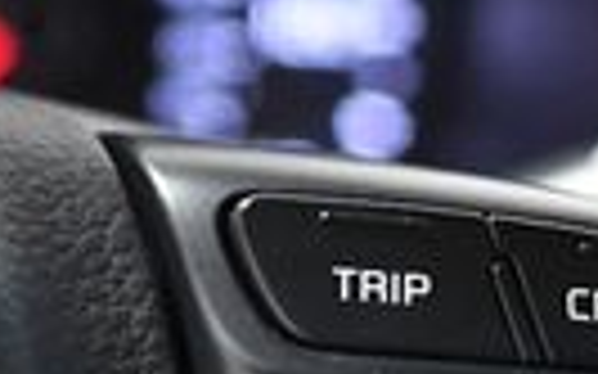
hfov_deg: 5.9
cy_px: 525
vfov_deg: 3.7
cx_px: 620
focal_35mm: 354
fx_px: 5767
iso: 2500
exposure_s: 1/160
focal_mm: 48
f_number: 3.5
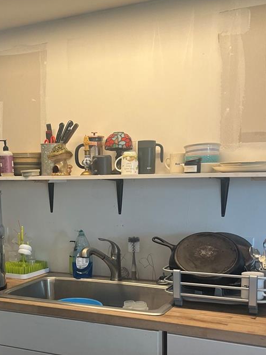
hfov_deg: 30.6
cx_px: 81
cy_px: 262
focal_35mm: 47
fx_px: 482
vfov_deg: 39.4
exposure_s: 1/60
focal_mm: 5.1
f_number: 1.6
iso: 125
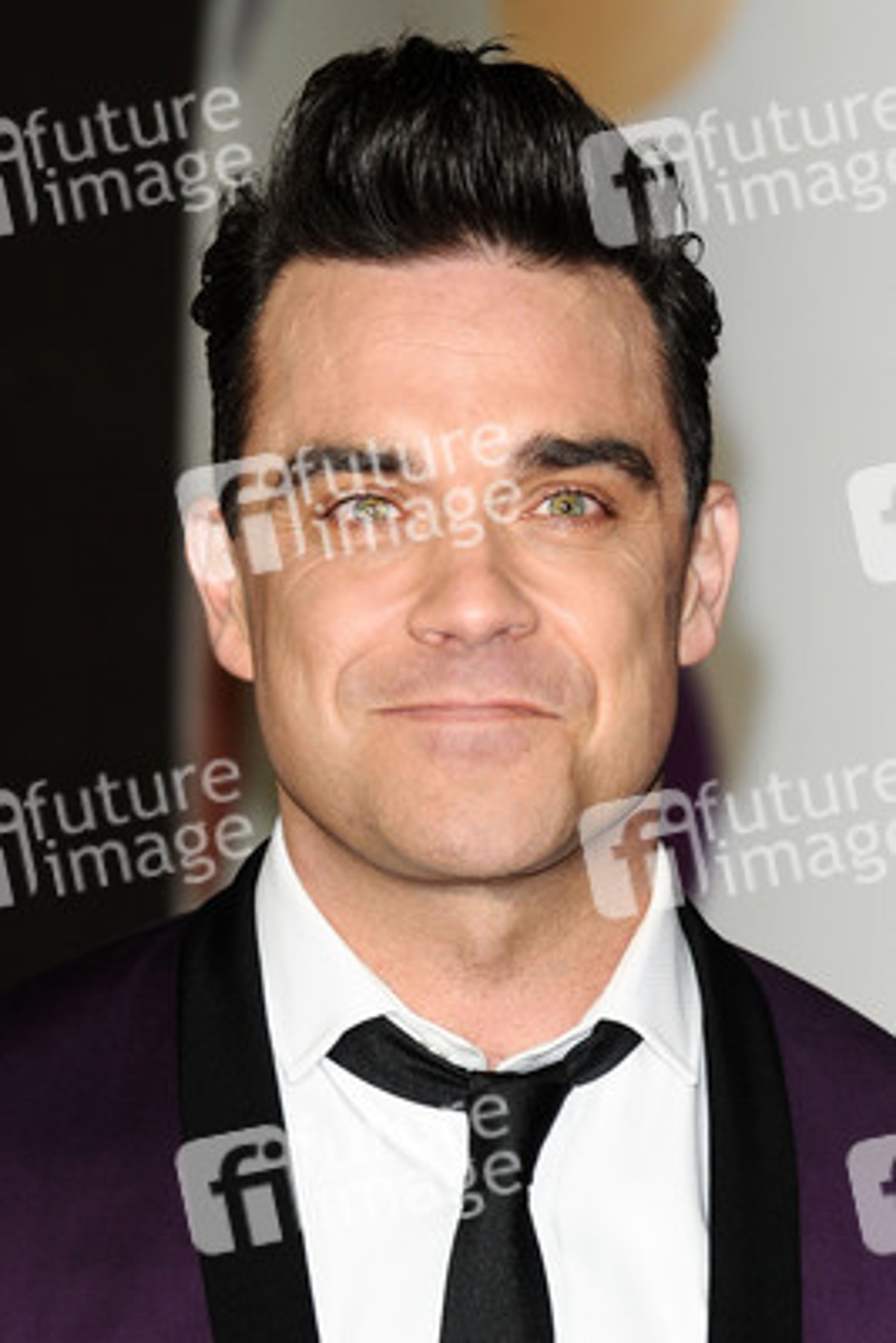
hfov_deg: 5.9
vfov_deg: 8.9
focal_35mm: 232
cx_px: 448
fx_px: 8672
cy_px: 672
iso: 320
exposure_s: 1/200
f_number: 4.5
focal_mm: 155
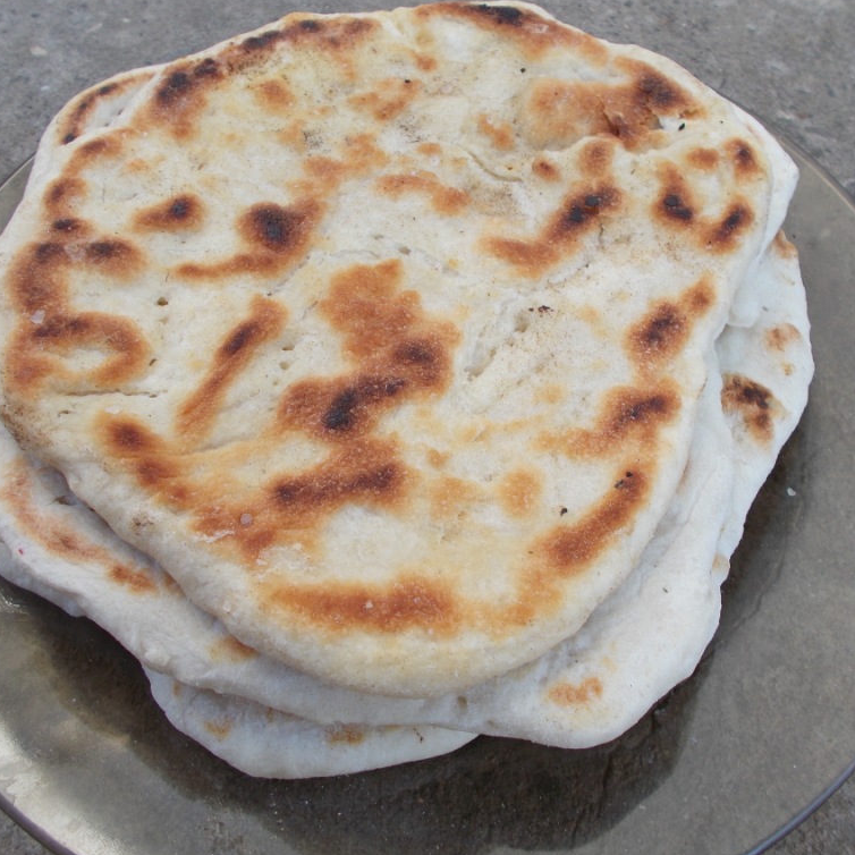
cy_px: 423
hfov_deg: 46.0
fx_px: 1006
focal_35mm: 36
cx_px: 458
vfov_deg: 46.0
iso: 80
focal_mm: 5.3
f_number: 3.4
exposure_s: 1/80
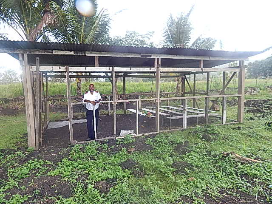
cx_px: 136
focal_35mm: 22
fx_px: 173
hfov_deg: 76.4
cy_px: 102
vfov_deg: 61.1
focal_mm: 4
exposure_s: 1/125
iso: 125
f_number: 3
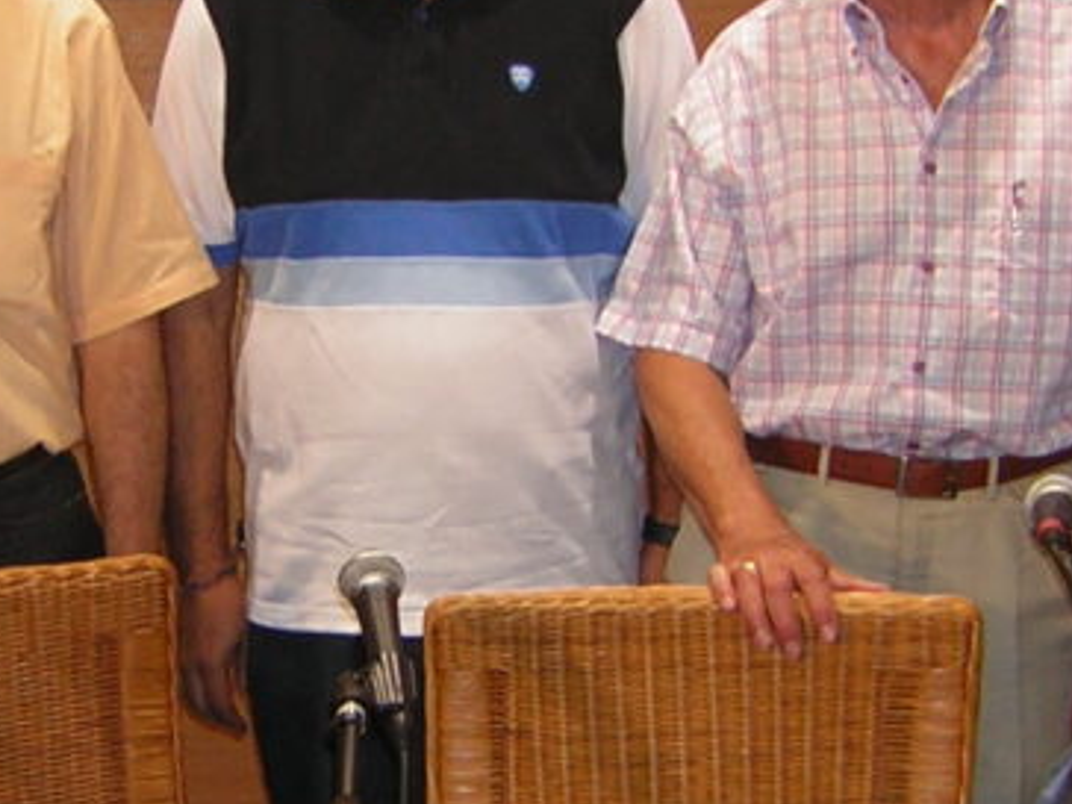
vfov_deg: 15.6
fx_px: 2942
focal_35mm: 95
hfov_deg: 20.6
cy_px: 480
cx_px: 471
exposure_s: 1/30
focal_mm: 4.7
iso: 50
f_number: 2.6
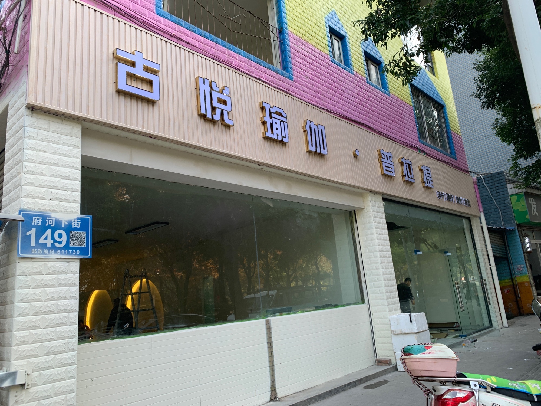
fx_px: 406
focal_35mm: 26
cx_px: 270
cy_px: 203
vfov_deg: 53.1
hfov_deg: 67.3
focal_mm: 4.25
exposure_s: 1/161
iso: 25
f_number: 1.8
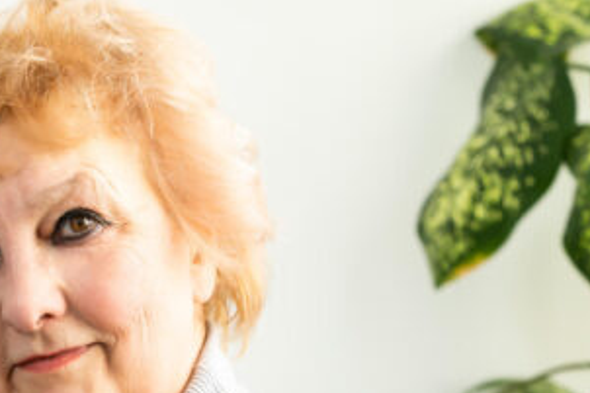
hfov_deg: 14.1
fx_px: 2375
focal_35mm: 145
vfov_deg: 9.4
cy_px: 312
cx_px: 128
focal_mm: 70
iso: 200
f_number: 5
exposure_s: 1/60
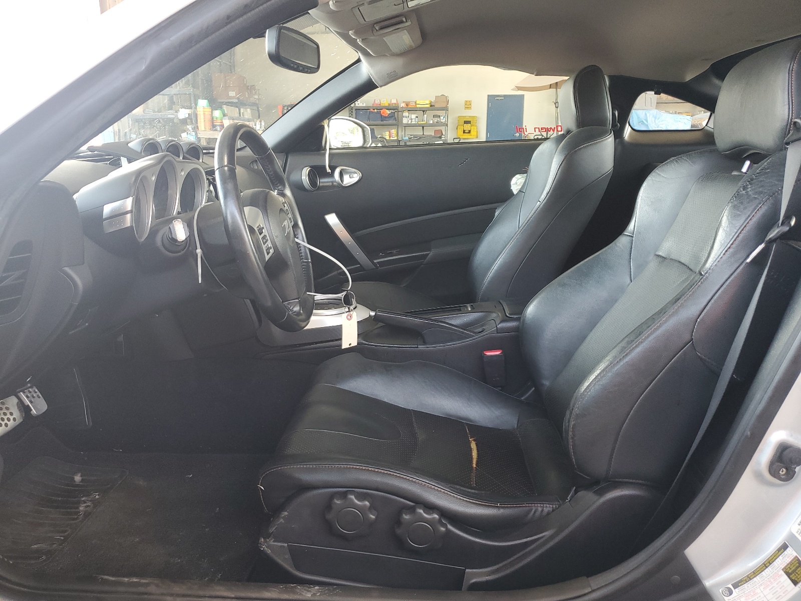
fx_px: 602
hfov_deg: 67.3
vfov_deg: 53.1
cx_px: 400
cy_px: 300
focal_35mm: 26
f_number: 1.5
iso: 91
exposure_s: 1/60.2
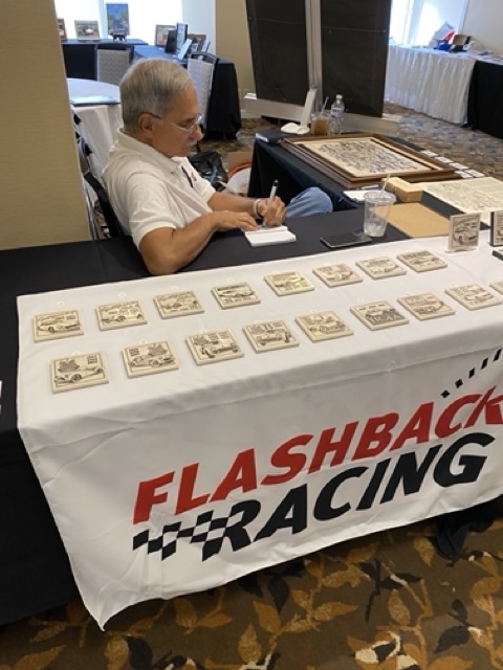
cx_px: 252
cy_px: 335
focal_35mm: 26
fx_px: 504
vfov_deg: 67.3
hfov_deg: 53.1
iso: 100
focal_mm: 4.25
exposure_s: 1/60
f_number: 1.8
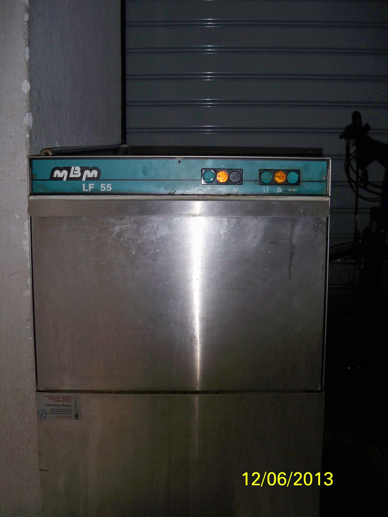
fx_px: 523
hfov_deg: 40.7
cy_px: 258
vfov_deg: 52.6
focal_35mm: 35
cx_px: 194
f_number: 3.1
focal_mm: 6.3
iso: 200
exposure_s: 1/60
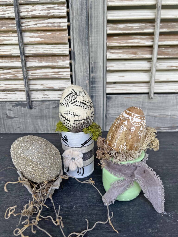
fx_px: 178
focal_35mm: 26
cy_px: 118
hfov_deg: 53.1
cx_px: 89
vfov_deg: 67.3
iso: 50
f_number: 1.5
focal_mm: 5.7
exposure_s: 1/398
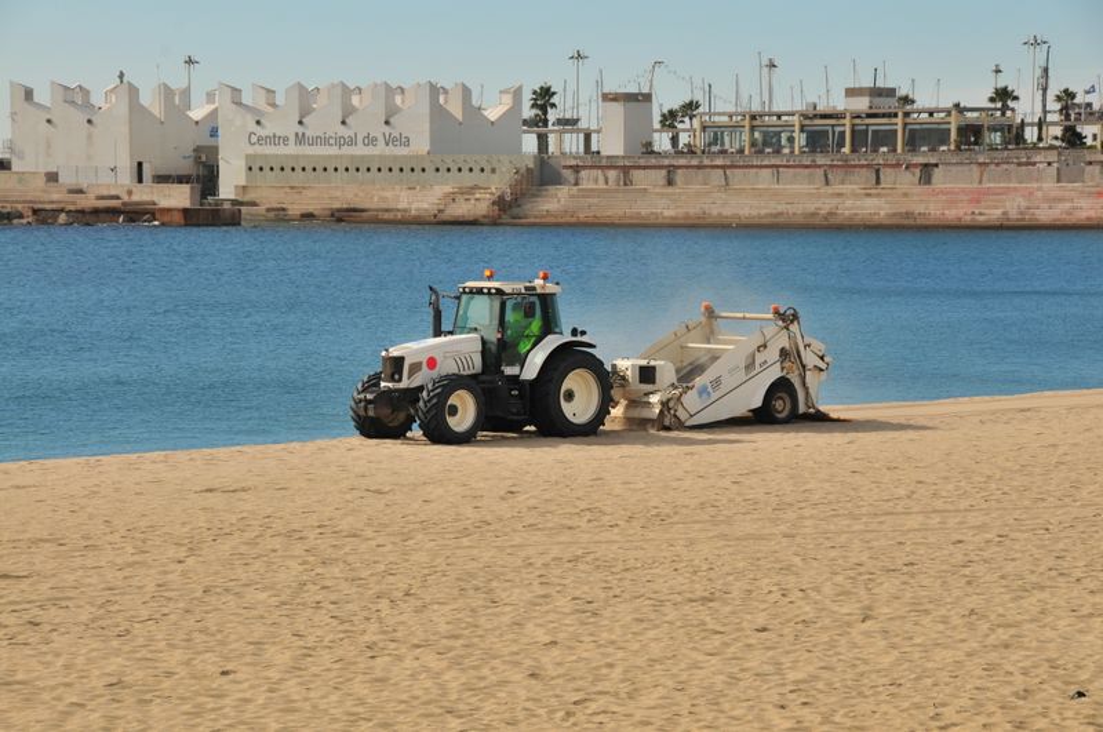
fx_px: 3763
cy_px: 366
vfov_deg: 11.1
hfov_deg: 16.7
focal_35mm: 123
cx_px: 552
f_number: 11
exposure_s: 1/500
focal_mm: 82
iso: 200
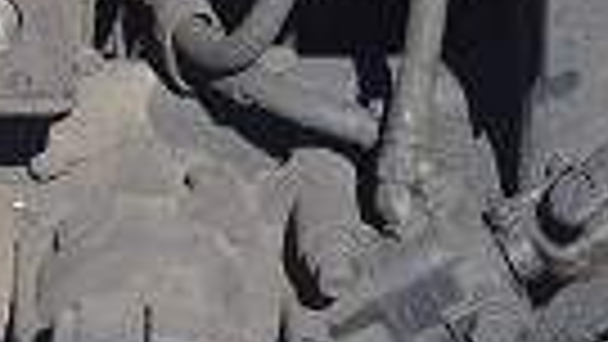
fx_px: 2811
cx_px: 464
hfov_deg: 12.3
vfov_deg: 6.6
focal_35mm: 174
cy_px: -500
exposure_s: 1/320
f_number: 9
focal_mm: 25
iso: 200
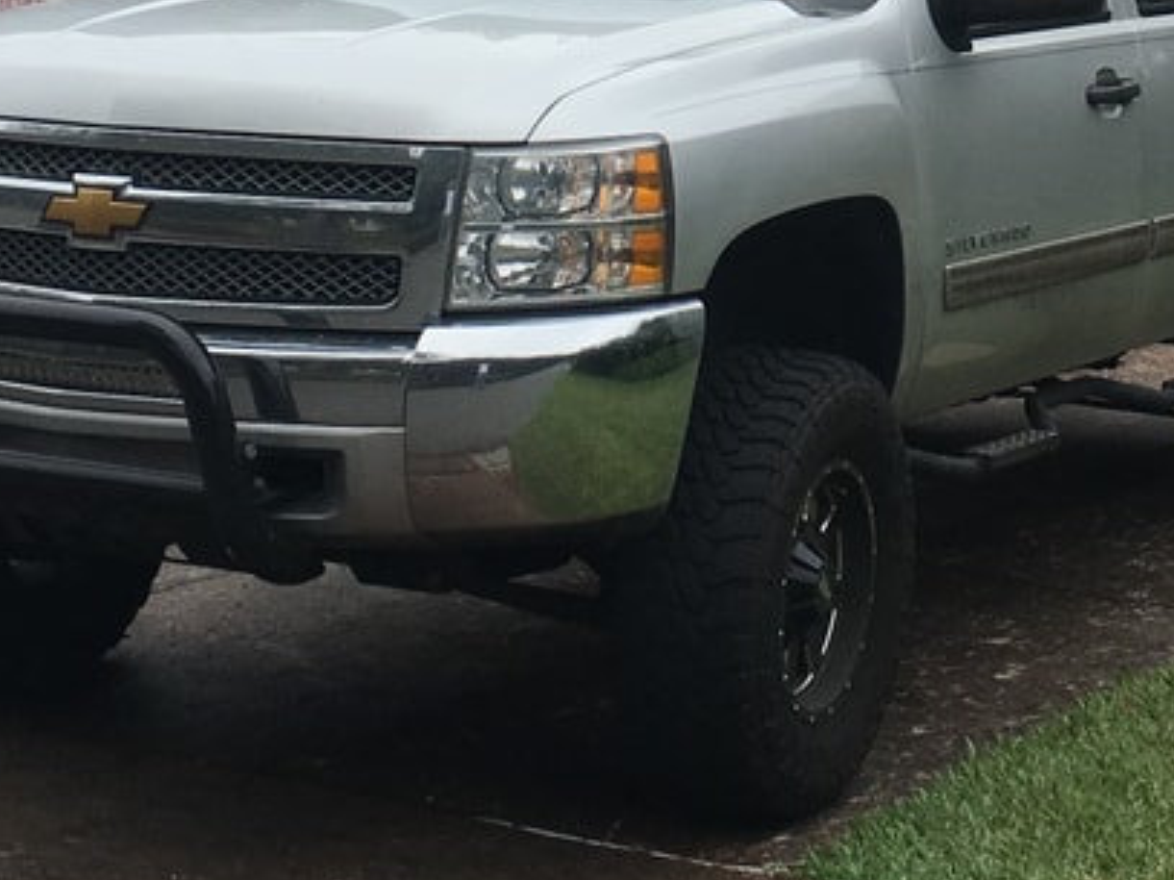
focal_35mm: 95
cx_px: 953
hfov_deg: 20.4
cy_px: -277
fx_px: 3221
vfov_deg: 14.8
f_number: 2.2
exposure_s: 1/1131
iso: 25
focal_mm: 4.15
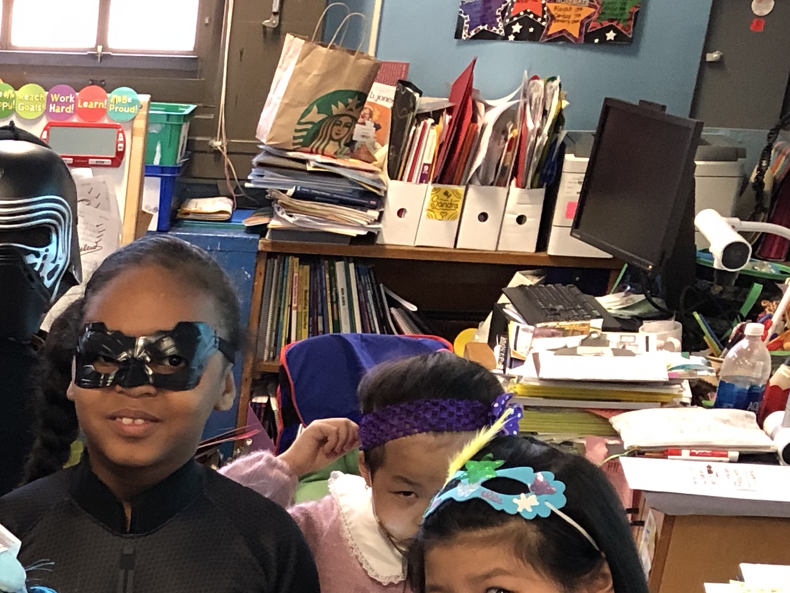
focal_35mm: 87
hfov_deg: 20.5
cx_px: -250
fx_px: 1985
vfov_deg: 15.8
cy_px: 852
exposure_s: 1/60
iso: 320
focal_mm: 3.99
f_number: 1.8
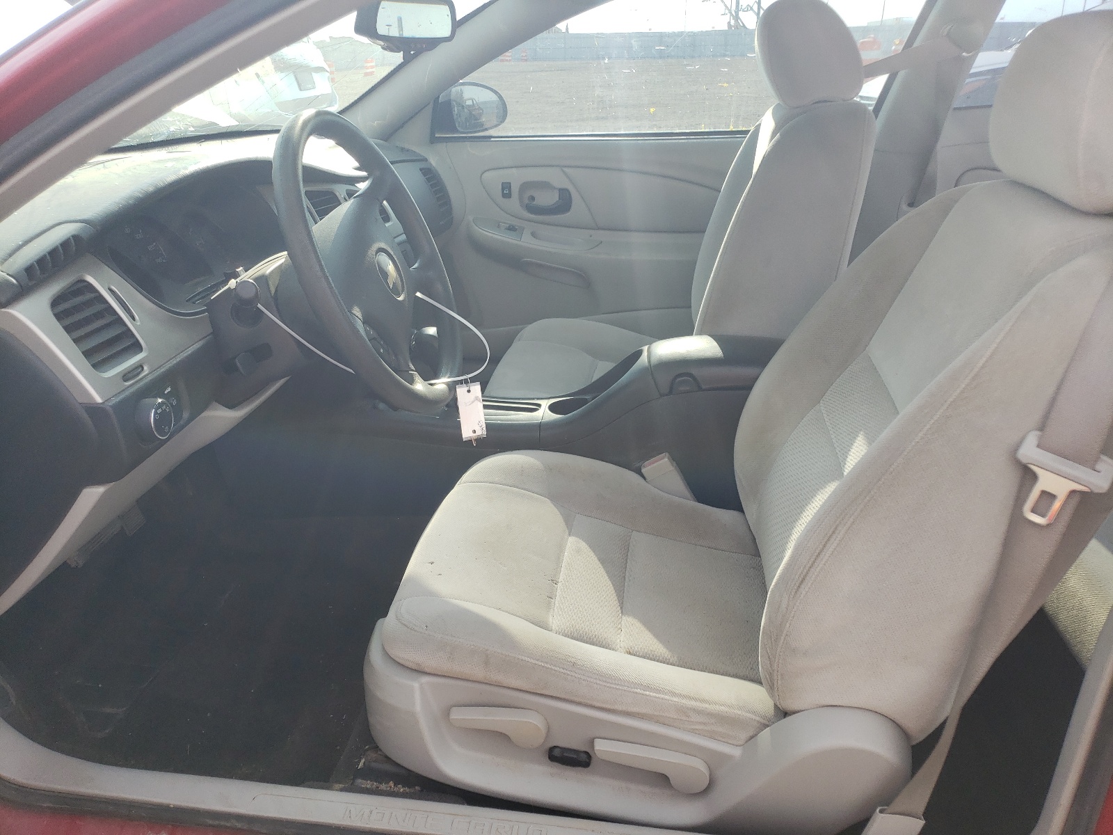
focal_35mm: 26
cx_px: 556
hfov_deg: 67.3
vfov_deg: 53.1
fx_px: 836
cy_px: 418
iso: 50
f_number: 1.5
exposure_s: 1/833
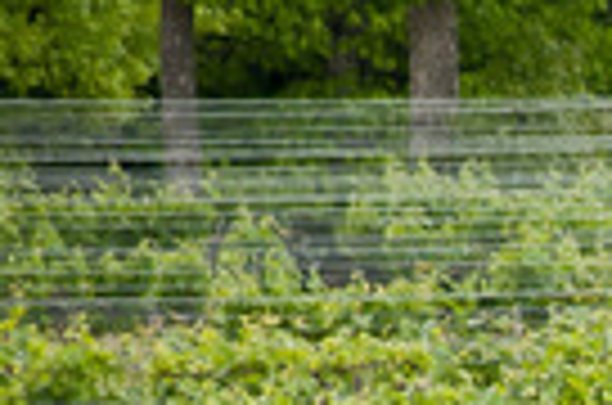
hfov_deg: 1.7
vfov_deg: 1.1
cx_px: 1130
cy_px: 626
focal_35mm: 1192
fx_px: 20217
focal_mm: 190
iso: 320
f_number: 4.8
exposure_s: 1/800
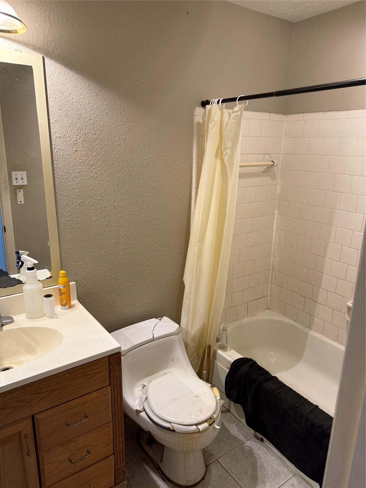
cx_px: 183
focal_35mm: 24
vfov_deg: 71.6
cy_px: 244
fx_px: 338
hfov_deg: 56.8
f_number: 1.78
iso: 250
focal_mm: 6.76
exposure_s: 1/60
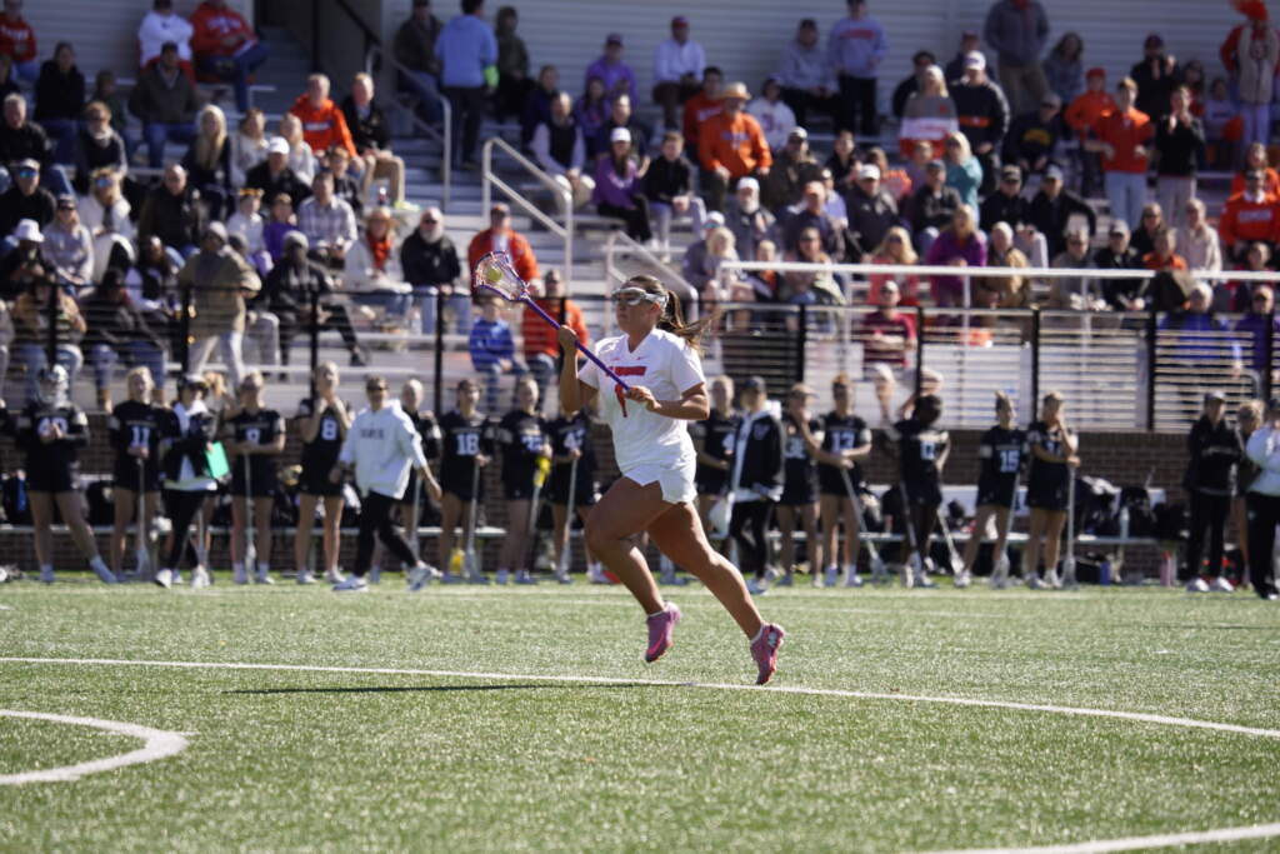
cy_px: 427
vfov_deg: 5.3
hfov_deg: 7.9
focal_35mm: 260
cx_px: 640
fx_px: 9238
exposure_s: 1/1250
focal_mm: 259.8
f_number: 5.6
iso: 400
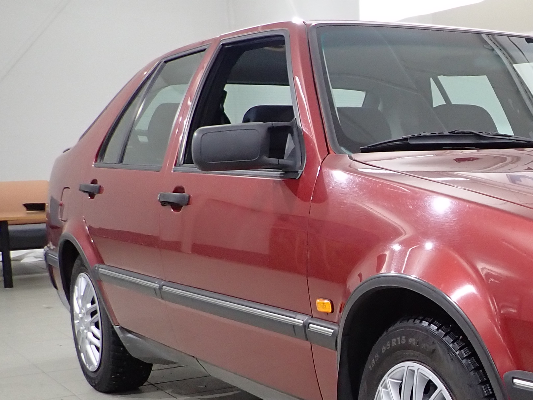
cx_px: 618
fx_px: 955
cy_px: 277
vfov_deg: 23.5
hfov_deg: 27.8
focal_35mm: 62
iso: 200
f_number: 2
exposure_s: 1/50
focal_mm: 4.5
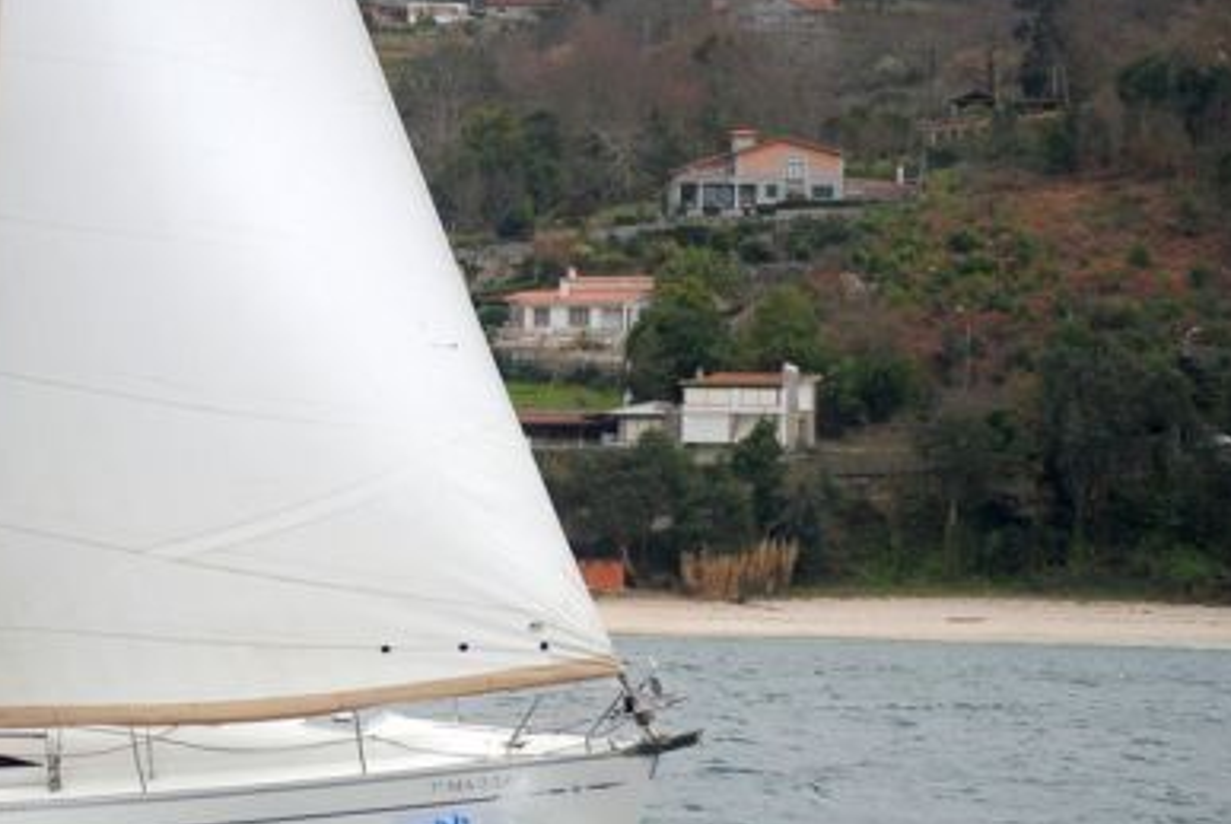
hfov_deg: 7.7
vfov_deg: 5.2
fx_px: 9140
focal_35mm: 267
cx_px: 76
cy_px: 310
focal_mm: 86
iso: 200
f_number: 4.2
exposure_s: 1/320
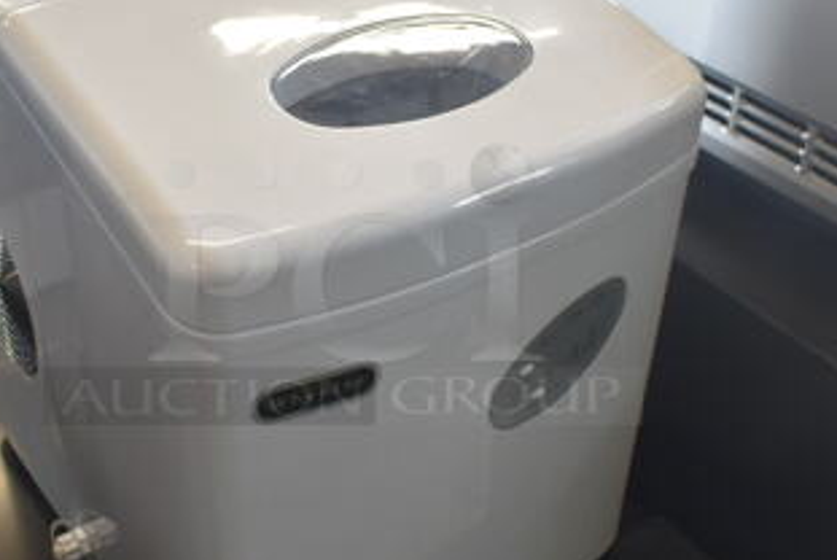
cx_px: 344
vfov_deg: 25.6
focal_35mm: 53
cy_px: 283
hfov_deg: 37.4
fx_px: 1233
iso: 720
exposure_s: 1/60
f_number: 5.6
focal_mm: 18
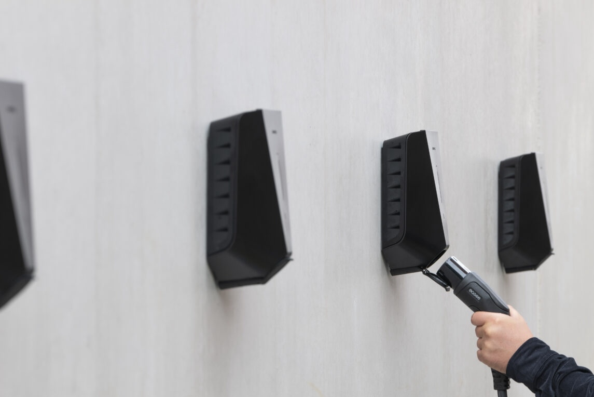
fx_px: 3466
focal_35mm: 210
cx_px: 266
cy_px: 216
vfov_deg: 6.5
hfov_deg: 9.8
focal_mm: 167
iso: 200
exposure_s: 1/50
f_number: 8
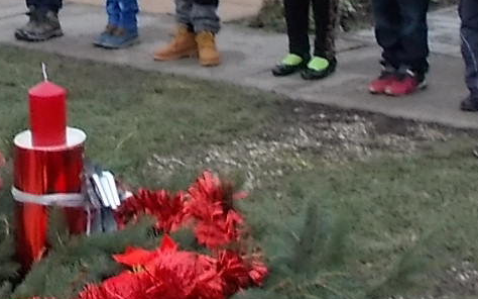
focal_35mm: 132
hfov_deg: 15.5
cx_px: -23
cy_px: -121
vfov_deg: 9.7
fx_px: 1719
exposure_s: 1/25
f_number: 3.2
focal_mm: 4.6
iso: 180
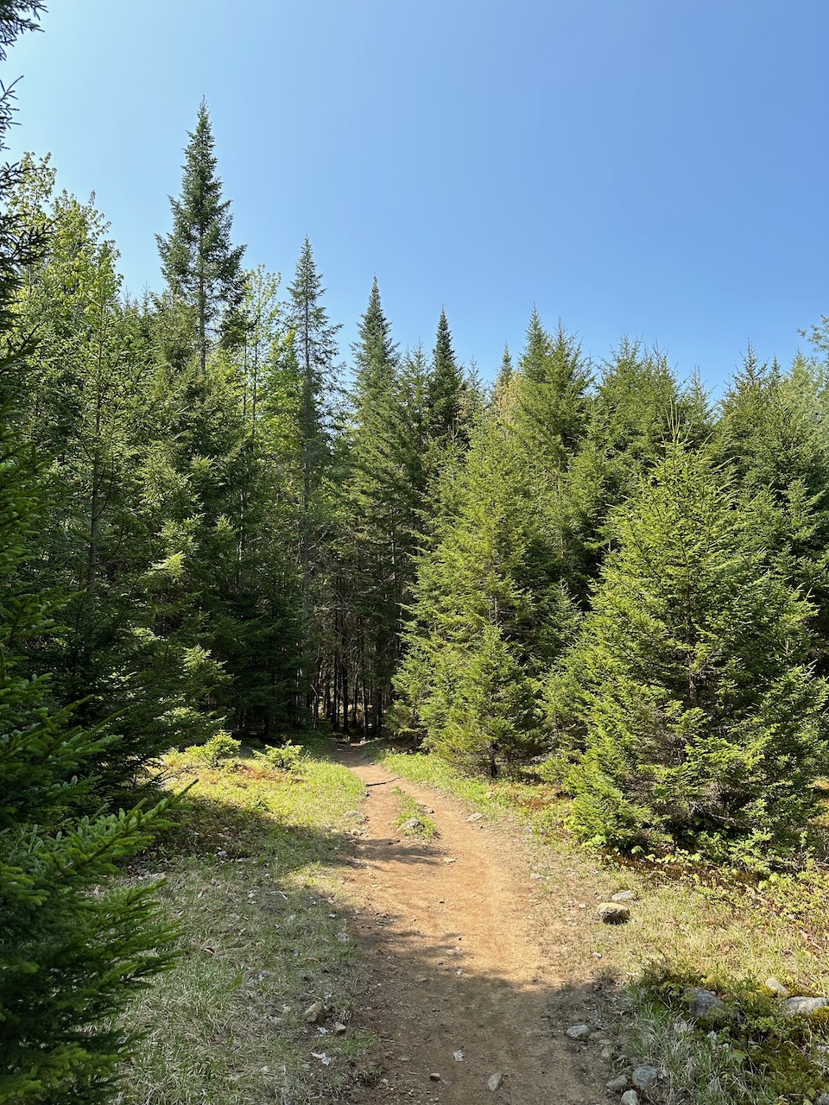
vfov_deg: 71.6
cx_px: 414
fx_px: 766
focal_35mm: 24
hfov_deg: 56.8
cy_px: 552
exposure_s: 1/1453
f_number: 1.78
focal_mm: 6.86
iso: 80
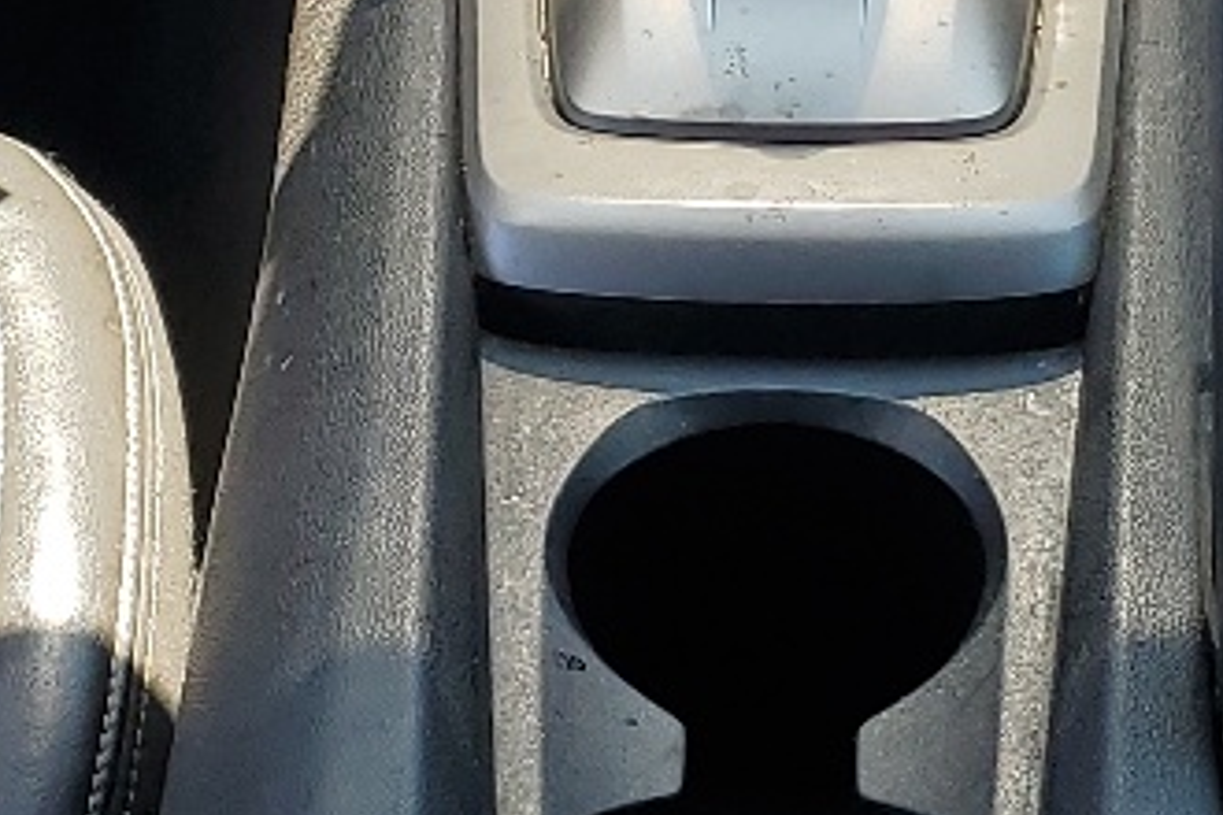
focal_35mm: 131
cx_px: 708
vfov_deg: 10.3
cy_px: -182
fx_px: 4450
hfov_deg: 15.6
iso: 50
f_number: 1.5
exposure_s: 1/345
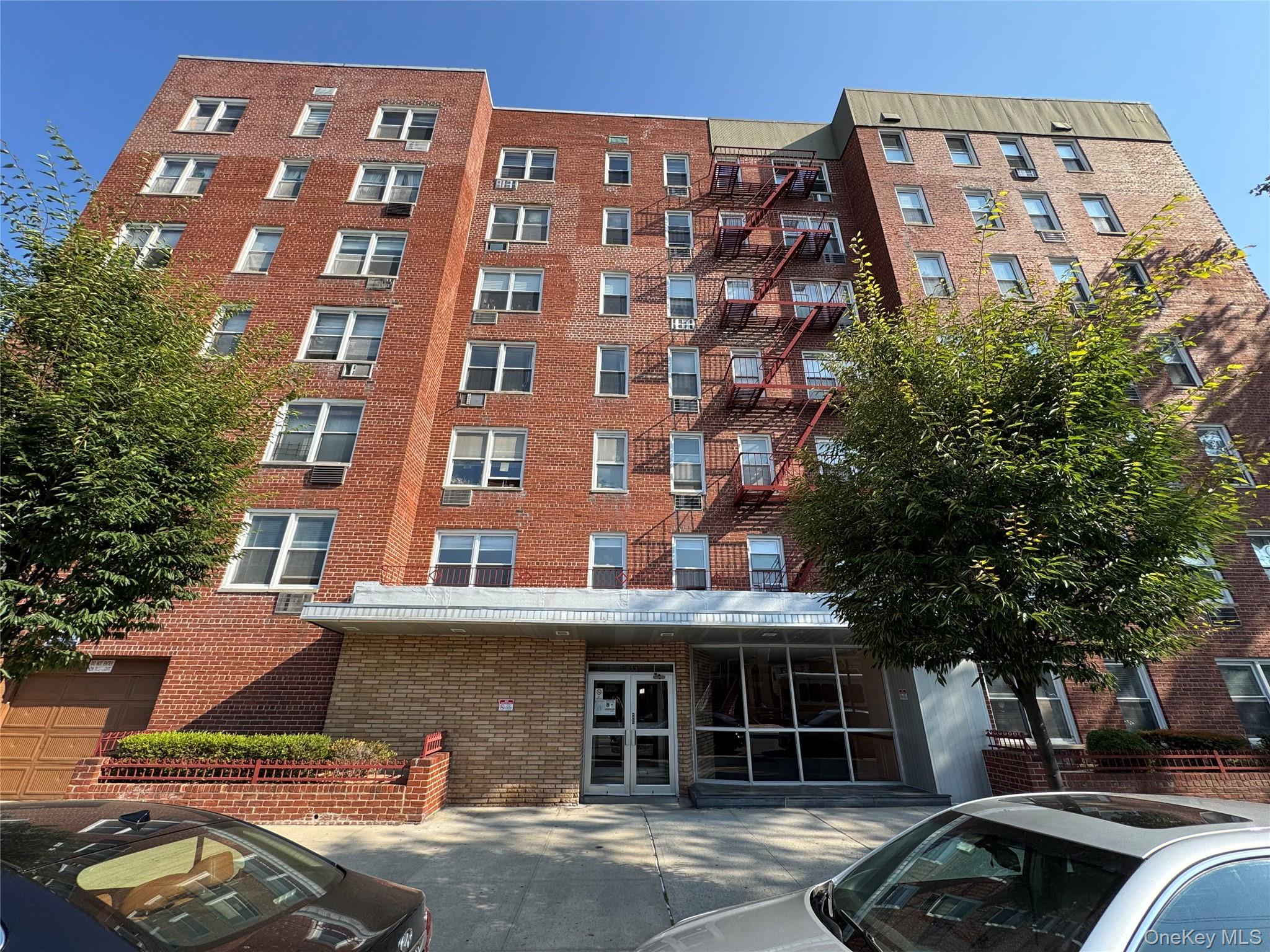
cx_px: 635
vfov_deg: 85.7
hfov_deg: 102.1
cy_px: 476
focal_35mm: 14
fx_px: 514
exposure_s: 1/858
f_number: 2.2
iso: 40
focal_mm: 2.22
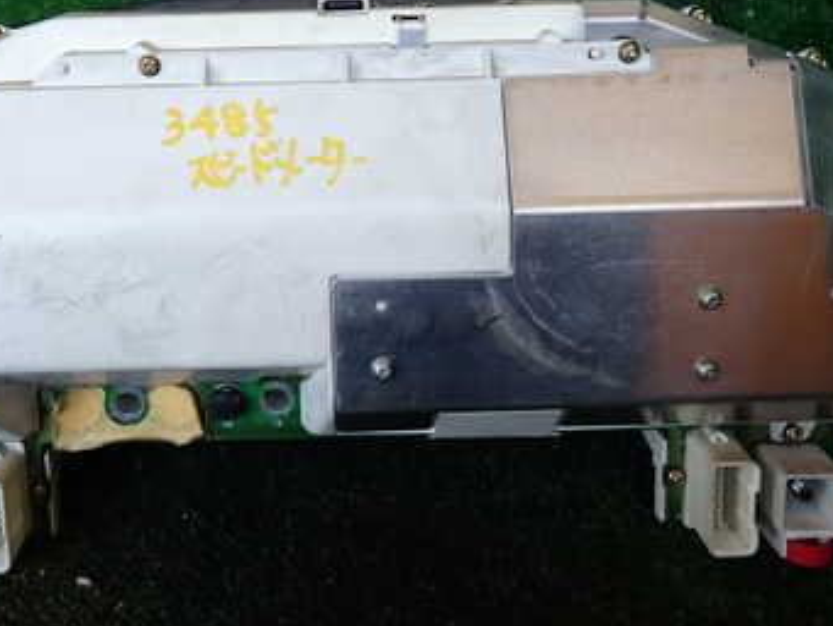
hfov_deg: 42.8
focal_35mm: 44
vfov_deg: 32.6
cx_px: 347
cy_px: 198
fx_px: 1059
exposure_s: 1/80
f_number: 2
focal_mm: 4.5
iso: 100
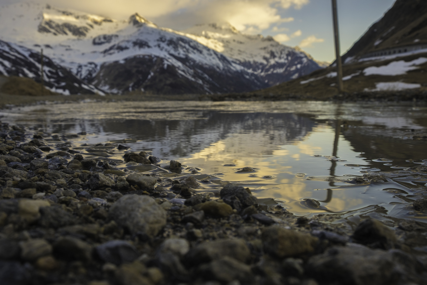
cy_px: 142
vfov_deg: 42.3
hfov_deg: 60.3
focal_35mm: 31
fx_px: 368
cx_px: 214
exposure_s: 1/75
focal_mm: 20.5
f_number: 10
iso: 200
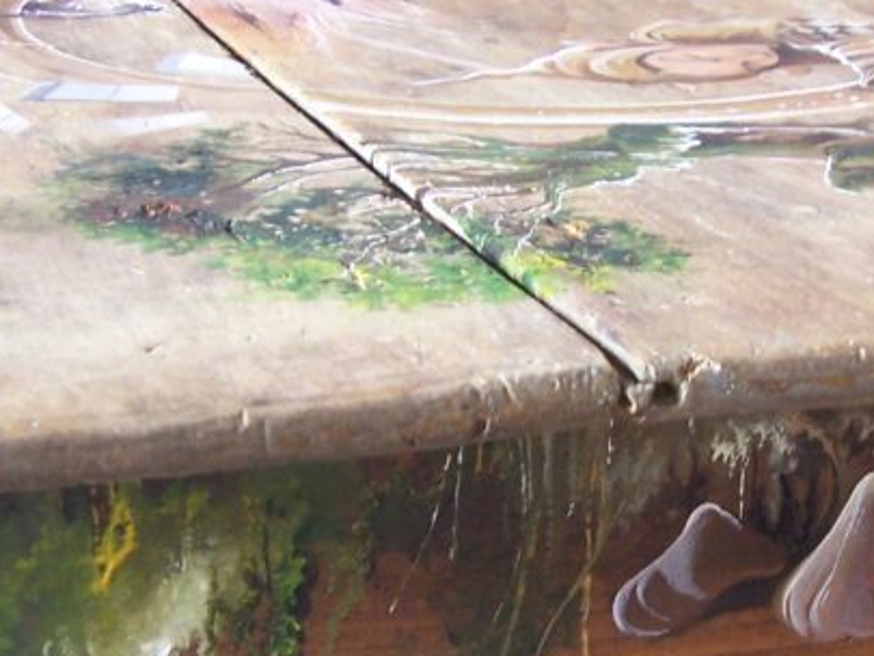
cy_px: 447
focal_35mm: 91
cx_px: 663
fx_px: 2298
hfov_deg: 21.3
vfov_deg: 16.2
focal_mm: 6
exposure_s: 1/30
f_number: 3
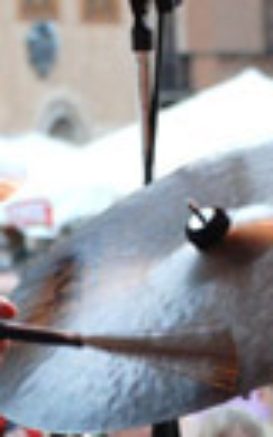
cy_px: 529
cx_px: 88
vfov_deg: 7.1
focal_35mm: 294
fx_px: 3508
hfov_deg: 4.5
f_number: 5
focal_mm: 50
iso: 800
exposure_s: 1/60
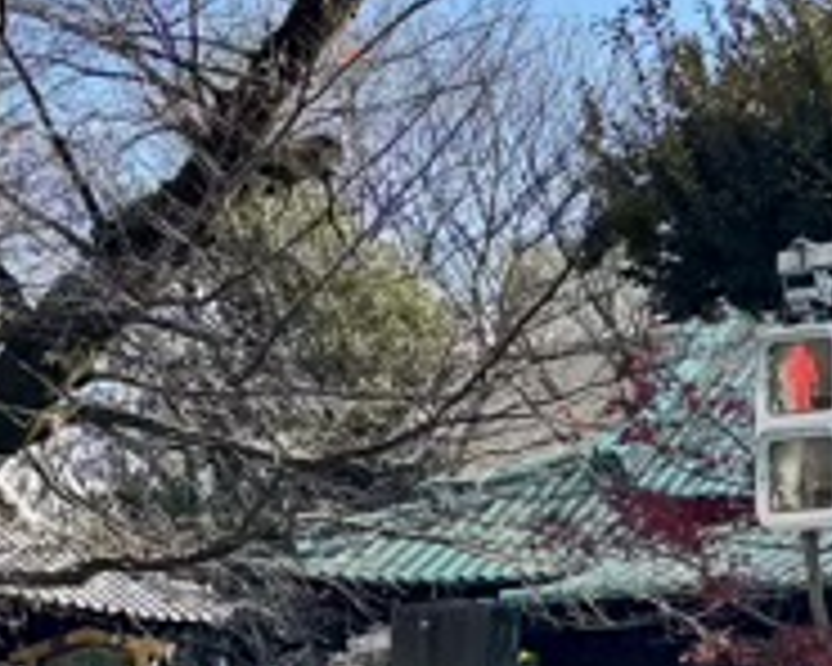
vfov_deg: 15.8
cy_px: 619
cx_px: 765
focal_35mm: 96
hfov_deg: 19.6
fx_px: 2364
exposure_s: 1/887
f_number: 1.6
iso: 50
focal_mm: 5.96
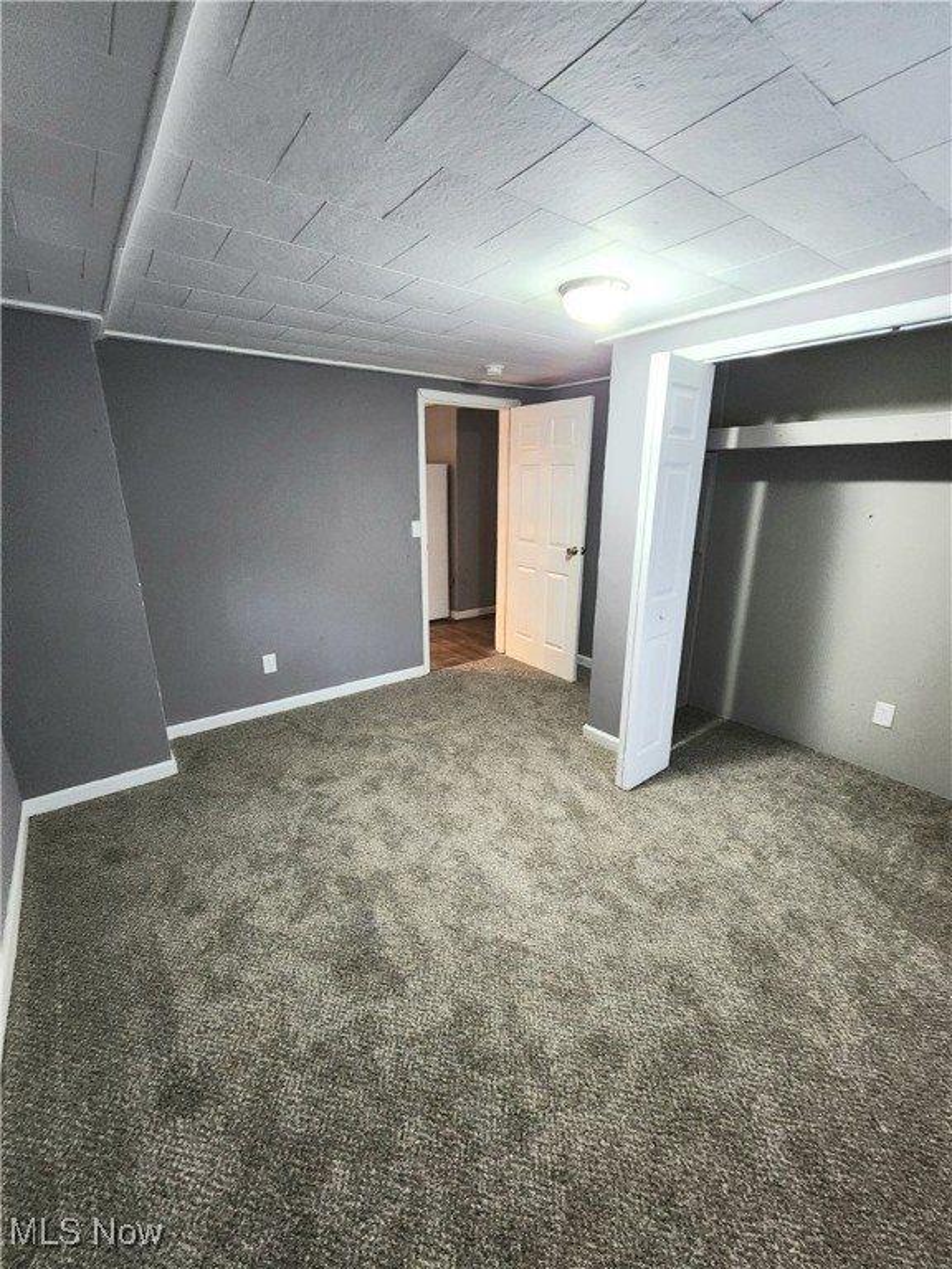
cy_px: 634
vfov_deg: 106.2
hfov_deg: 89.9
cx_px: 476
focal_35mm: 13
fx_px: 477
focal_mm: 2.2
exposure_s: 1/24
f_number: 2.2
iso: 640
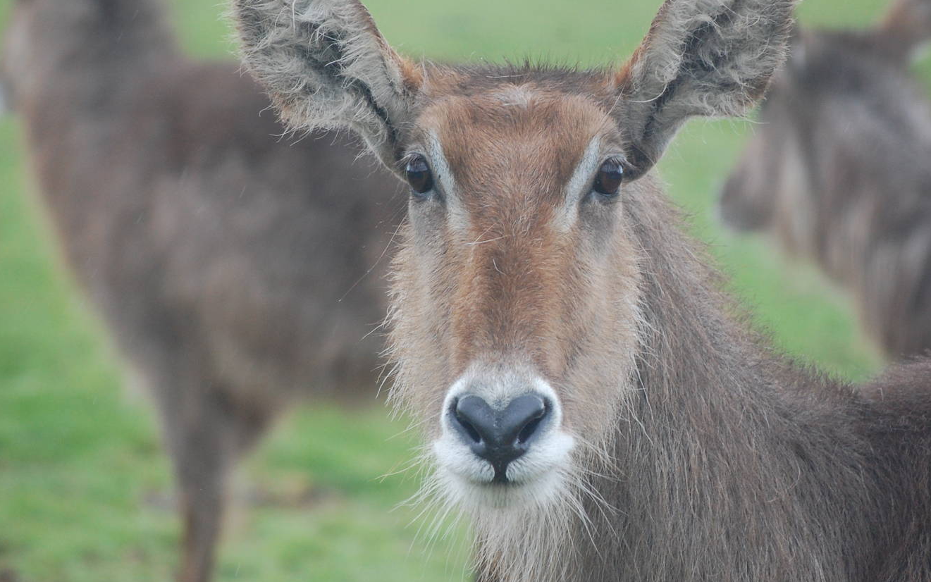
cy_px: 278
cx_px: 516
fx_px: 8450
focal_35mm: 333
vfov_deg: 3.9
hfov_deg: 6.3
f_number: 5.6
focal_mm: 180
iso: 800
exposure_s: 1/320
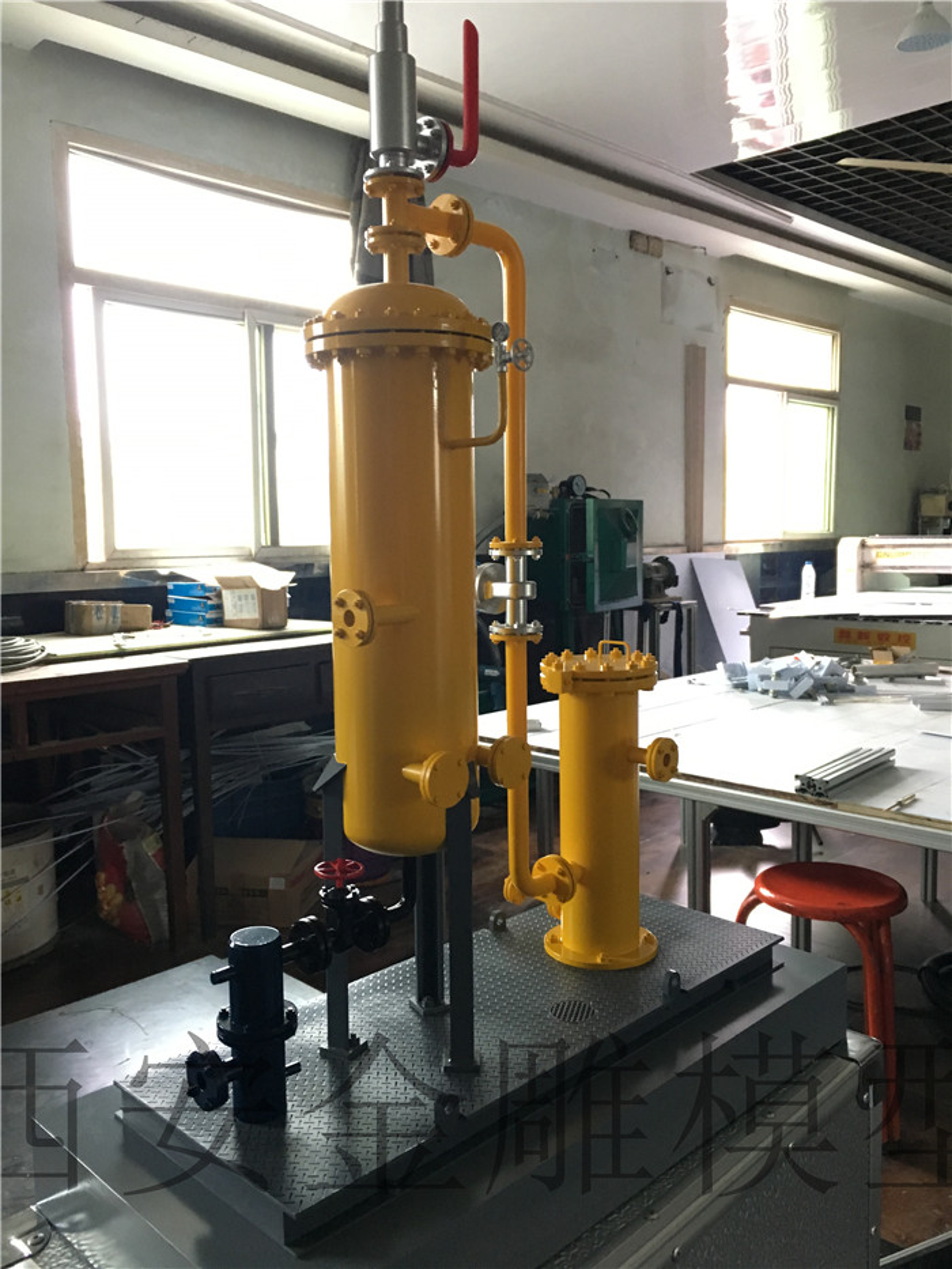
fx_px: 1063
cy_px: 634
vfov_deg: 61.7
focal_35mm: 29
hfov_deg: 48.2
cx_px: 476
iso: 200
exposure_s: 1/20
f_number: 2.2
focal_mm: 4.15
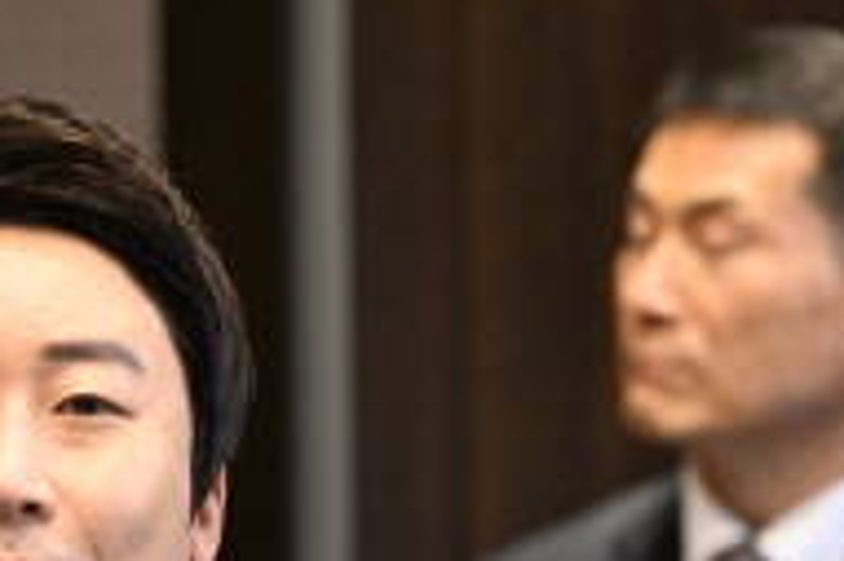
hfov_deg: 4.0
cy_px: 780
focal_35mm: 520
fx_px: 12180
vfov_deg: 2.6
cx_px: -42
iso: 4000
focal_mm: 155
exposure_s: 1/125
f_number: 3.2
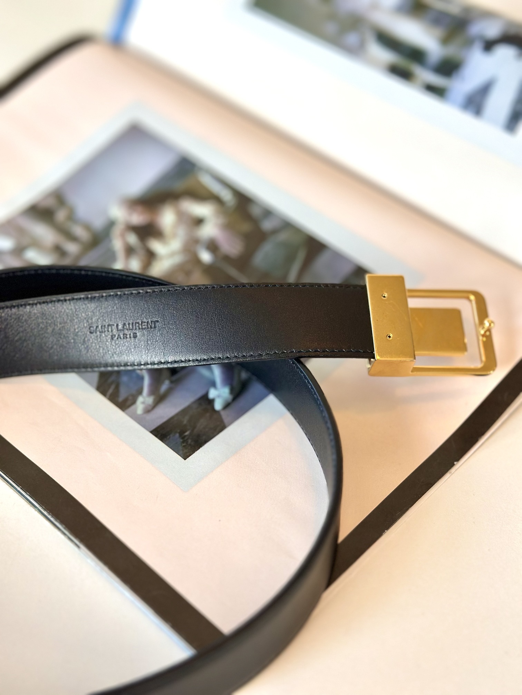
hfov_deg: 30.3
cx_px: 261
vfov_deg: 39.7
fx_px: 965
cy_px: 348
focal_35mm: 48
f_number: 1.78
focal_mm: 6.86
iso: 100
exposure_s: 1/100
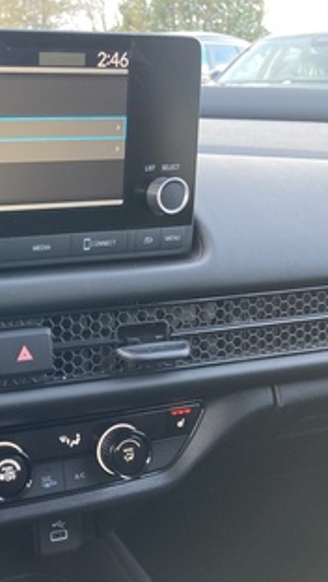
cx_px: -28
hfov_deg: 26.8
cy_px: 292
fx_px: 633
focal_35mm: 41
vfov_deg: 49.4
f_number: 1.8
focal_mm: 3.99
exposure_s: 1/50
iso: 125
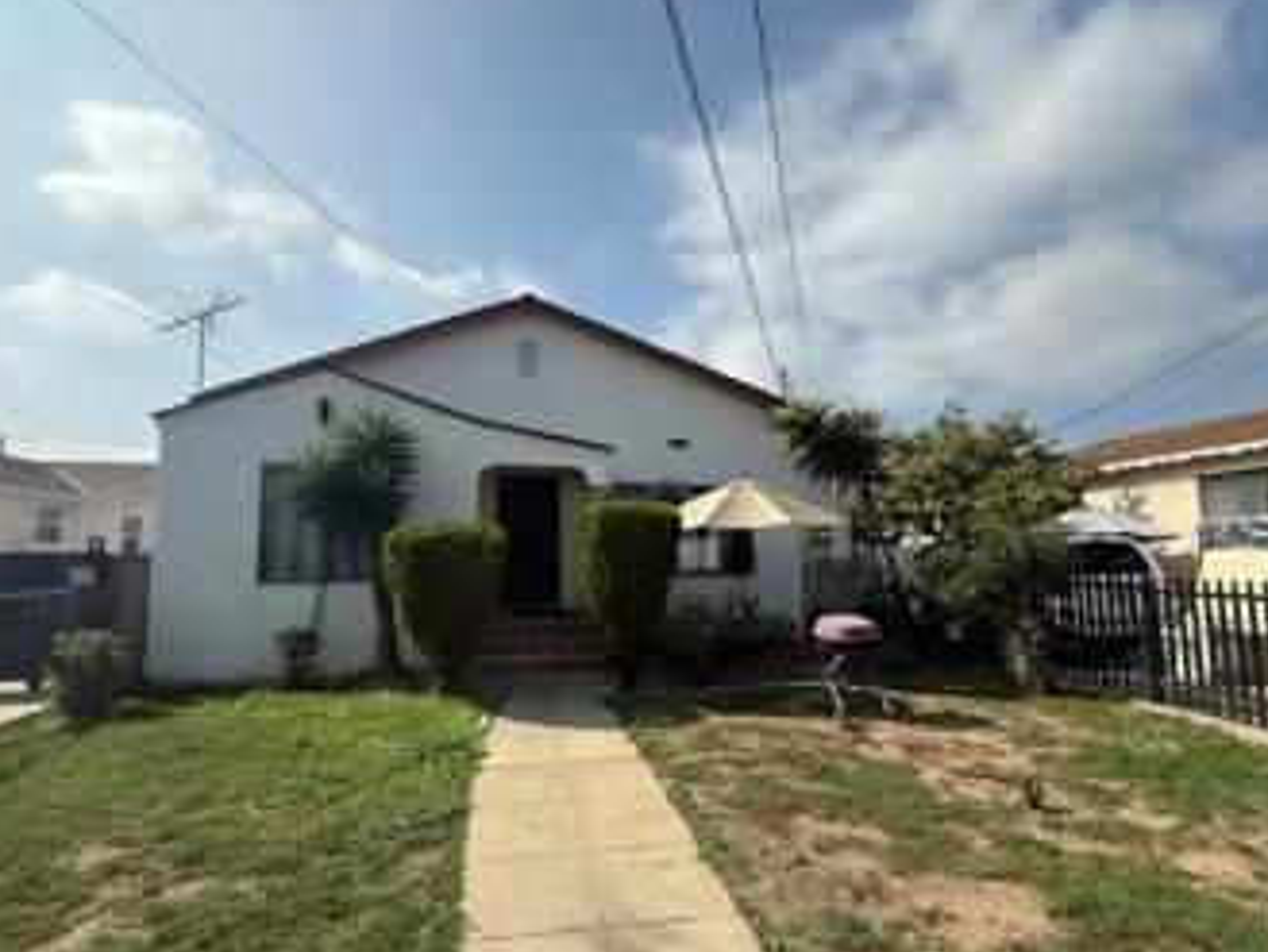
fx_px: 623
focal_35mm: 17
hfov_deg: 90.9
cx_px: 605
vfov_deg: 74.7
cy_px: 493
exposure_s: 1/2237
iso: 50
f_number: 2.2
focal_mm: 2.22
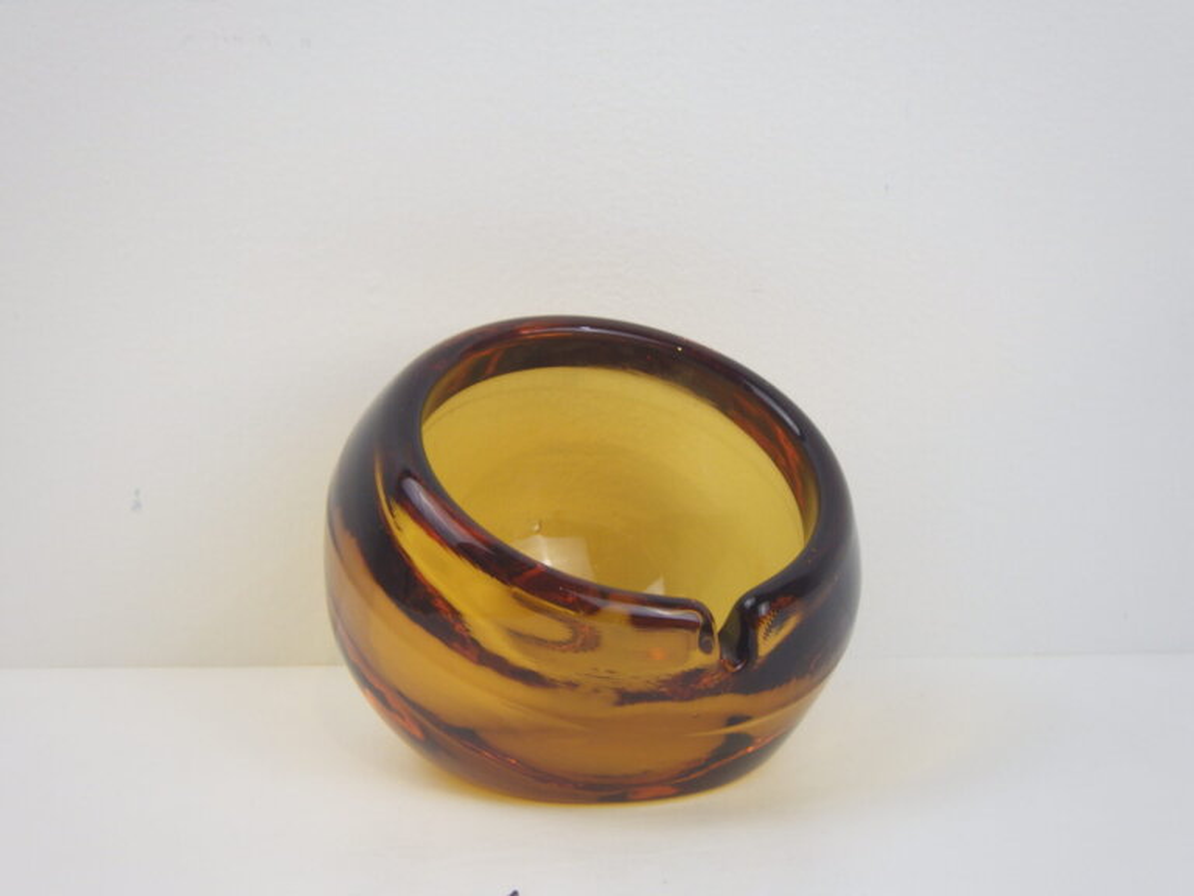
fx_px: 4829
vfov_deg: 10.6
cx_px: 597
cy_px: 448
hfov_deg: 14.1
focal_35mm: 140
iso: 125
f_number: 5.5
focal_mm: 25
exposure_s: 1/25
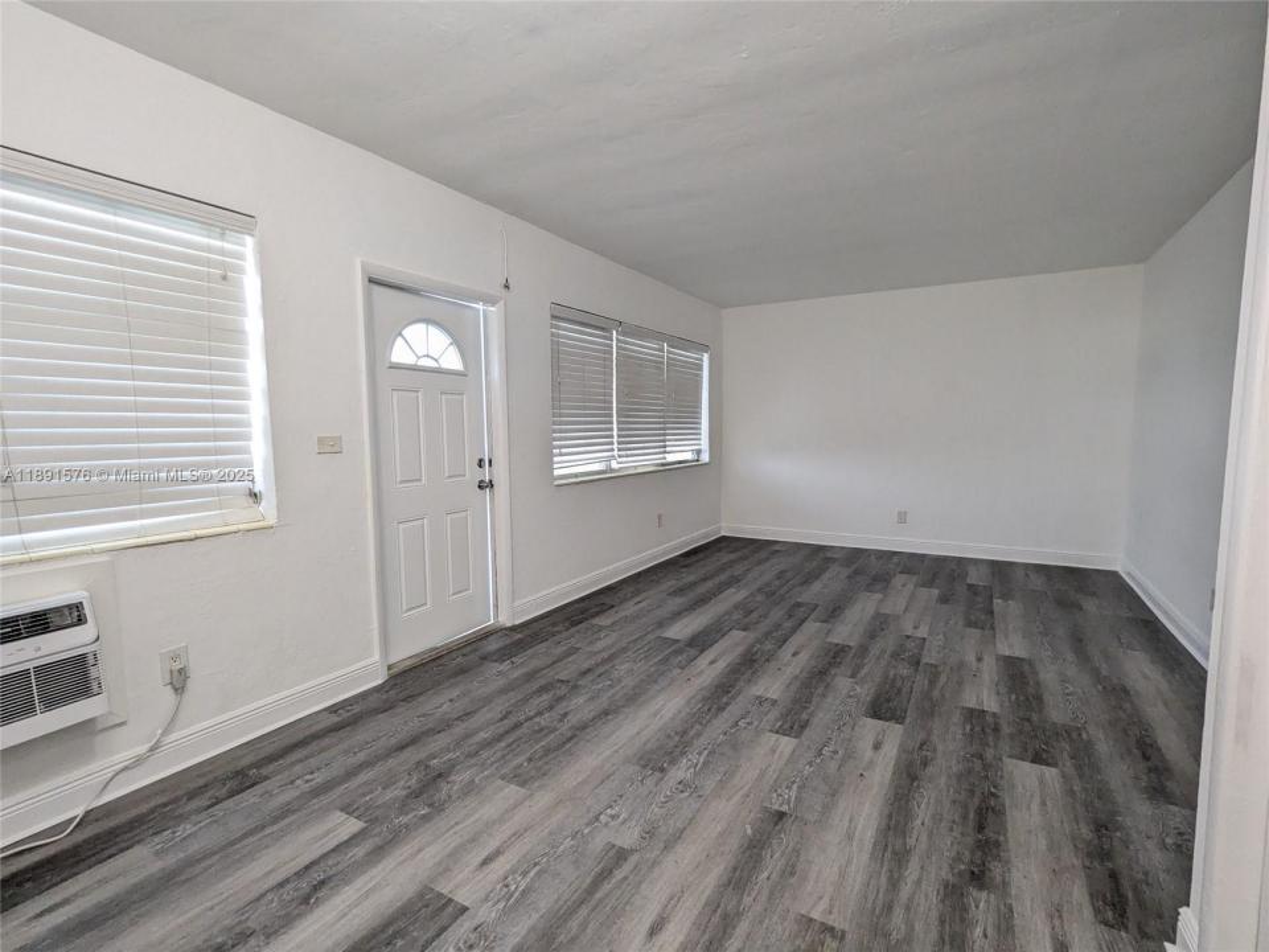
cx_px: 634
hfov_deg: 94.5
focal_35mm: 16
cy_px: 476
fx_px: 587
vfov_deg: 78.1
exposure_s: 1/60
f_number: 2.2
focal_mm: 2.35
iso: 271
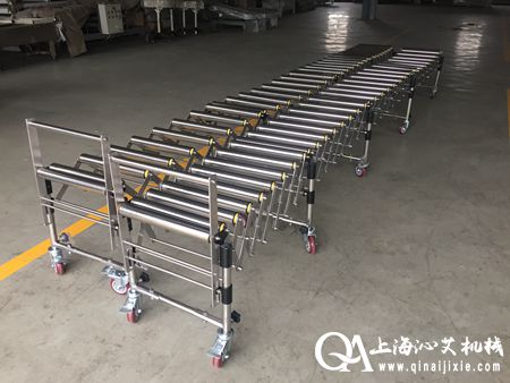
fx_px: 427
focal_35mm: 29
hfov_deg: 61.6
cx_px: 255
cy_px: 192
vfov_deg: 48.3
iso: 64
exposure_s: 1/30
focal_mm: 4.15
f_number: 2.2
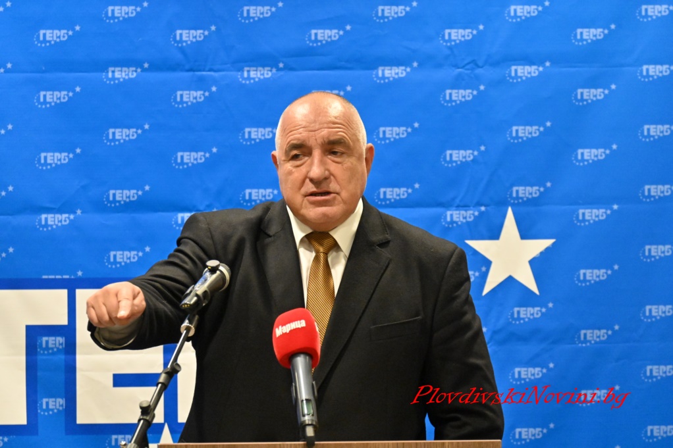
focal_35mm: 260
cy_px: 224
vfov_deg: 5.3
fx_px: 4859
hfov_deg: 7.9
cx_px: 336
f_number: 8
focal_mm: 260
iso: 10000
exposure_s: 1/250
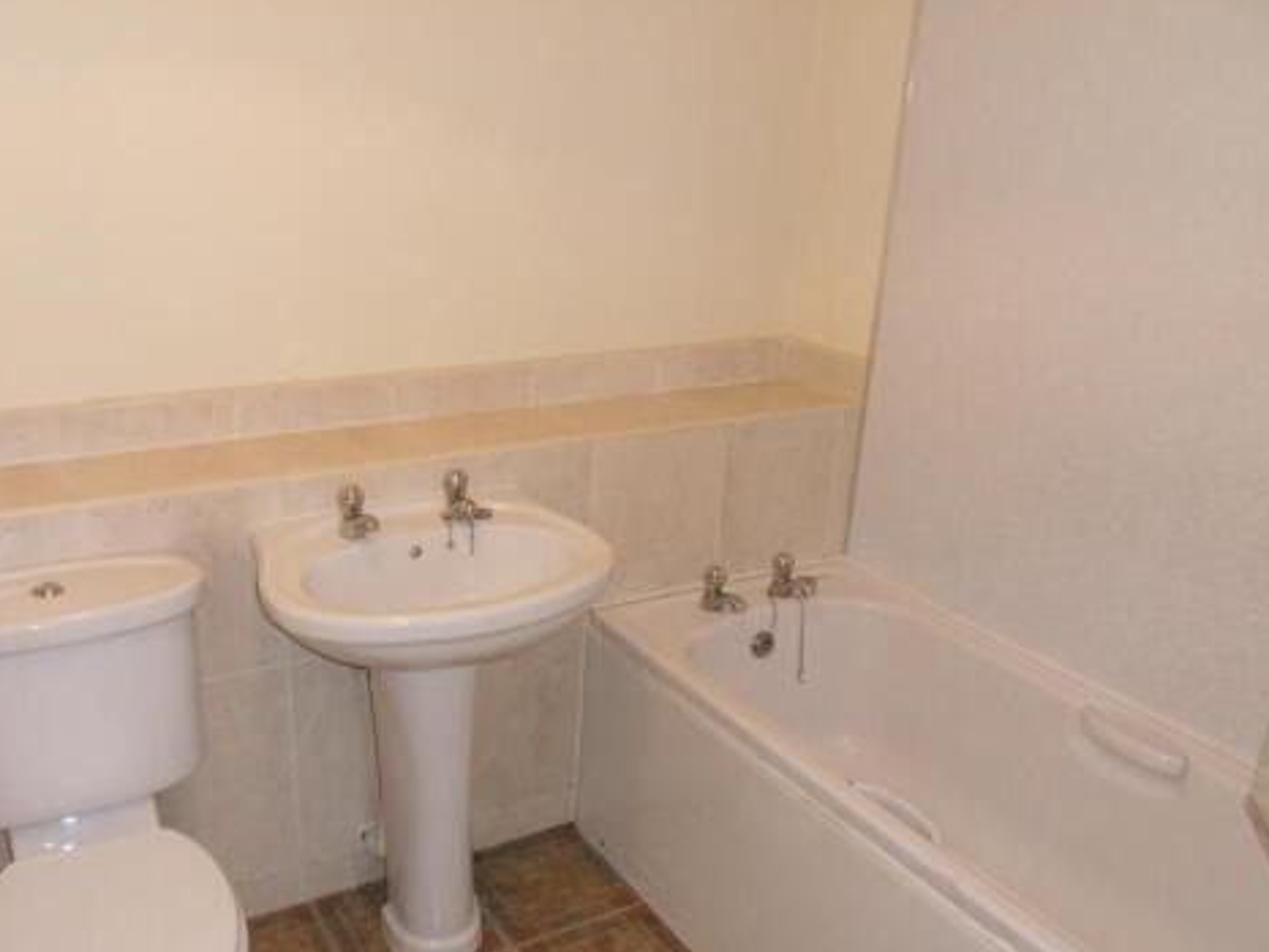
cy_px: 567
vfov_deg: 46.6
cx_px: 549
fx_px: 1100
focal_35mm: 30
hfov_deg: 59.7
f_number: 3.3
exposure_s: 1/30
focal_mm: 4.2
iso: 200
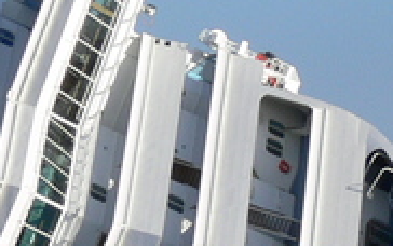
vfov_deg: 3.2
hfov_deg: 5.0
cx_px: -121
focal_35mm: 414
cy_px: 192
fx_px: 4437
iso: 80
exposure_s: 1/400
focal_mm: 14.9
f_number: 5.6
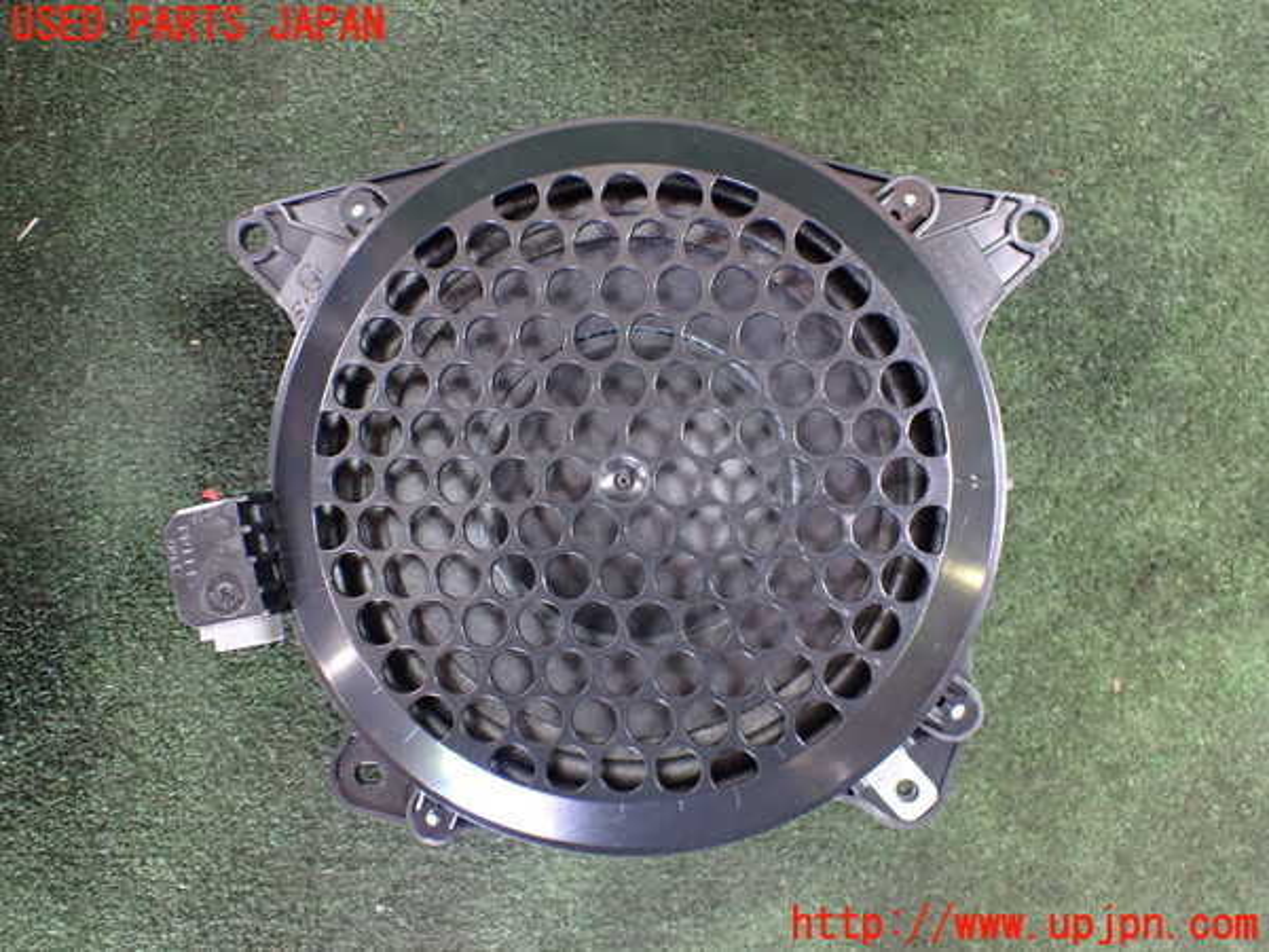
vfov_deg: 46.8
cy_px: 476
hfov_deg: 60.0
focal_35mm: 30
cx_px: 634
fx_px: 1100
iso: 800
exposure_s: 1/50
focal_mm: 5.4
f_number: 2.3
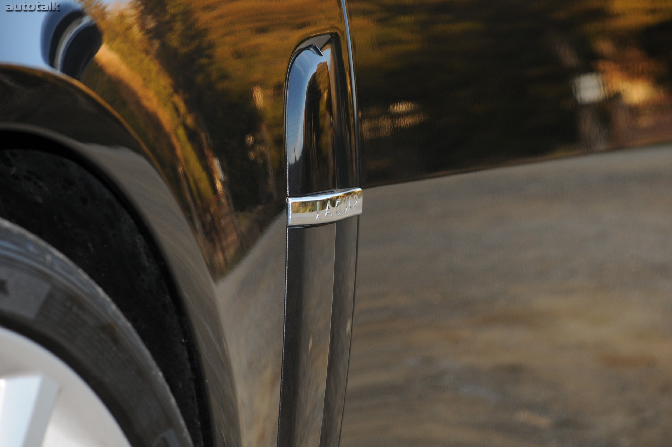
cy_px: 224
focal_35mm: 165
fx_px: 3077
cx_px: 336
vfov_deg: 8.3
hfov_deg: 12.5
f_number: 8
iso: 250
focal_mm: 110
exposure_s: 1/60
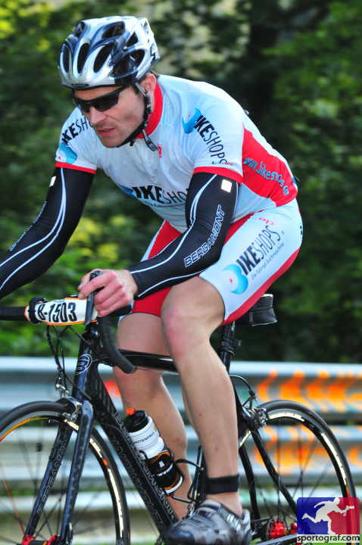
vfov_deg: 8.1
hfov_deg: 5.4
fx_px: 3857
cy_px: 272
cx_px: 181
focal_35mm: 255
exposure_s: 1/250
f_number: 8
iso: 800
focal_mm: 170
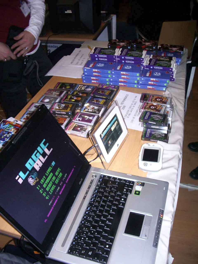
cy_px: 132
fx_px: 267
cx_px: 99
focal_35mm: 35
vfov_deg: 52.6
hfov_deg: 40.7
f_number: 2.6
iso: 200
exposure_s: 1/15
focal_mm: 5.8
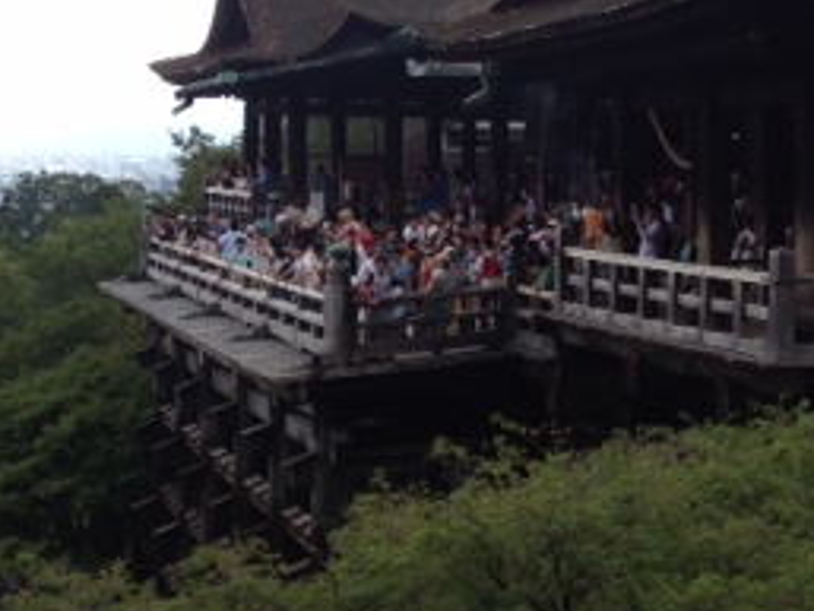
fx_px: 2047
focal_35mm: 87
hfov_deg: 22.0
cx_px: 728
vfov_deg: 16.9
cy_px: 199
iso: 50
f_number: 2.4
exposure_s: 1/863
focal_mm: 4.28
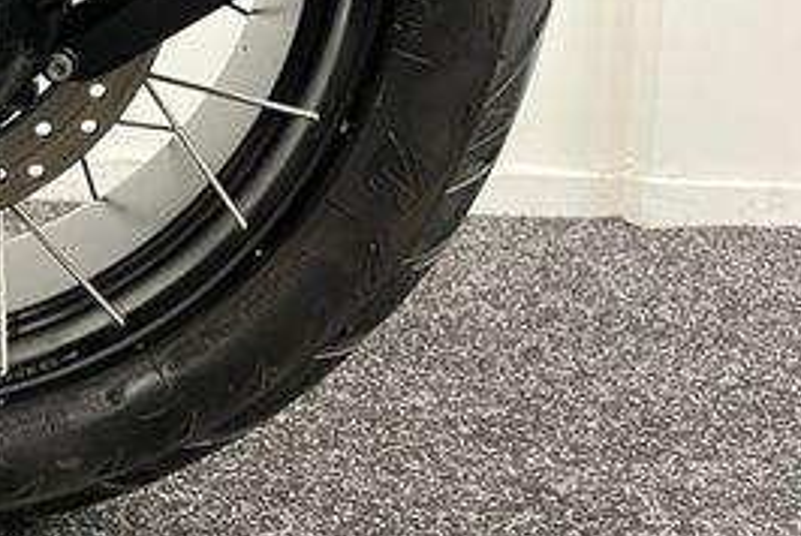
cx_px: -157
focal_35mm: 65
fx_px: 1448
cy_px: -69
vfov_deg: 19.9
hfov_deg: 27.3
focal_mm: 5.1
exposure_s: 1/33
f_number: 1.6
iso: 500
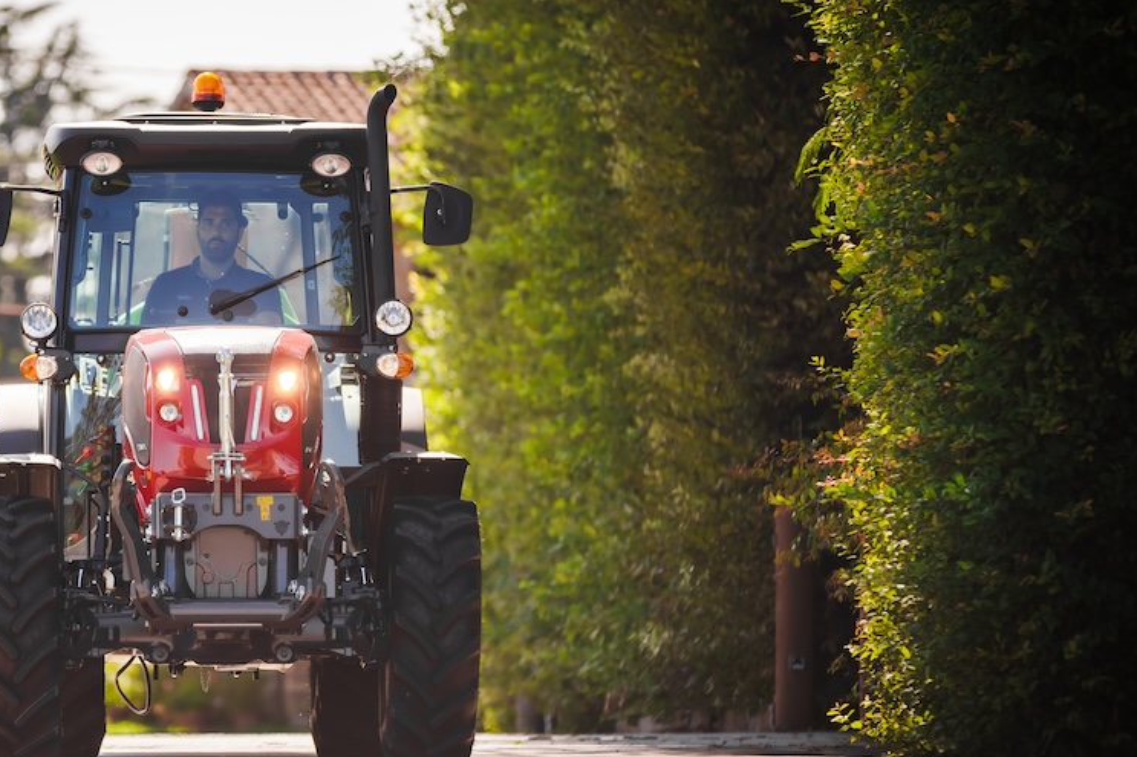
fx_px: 10199
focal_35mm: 323
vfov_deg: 4.3
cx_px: 249
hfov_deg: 6.4
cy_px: 414
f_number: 2.8
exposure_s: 1/1000
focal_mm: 200
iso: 100
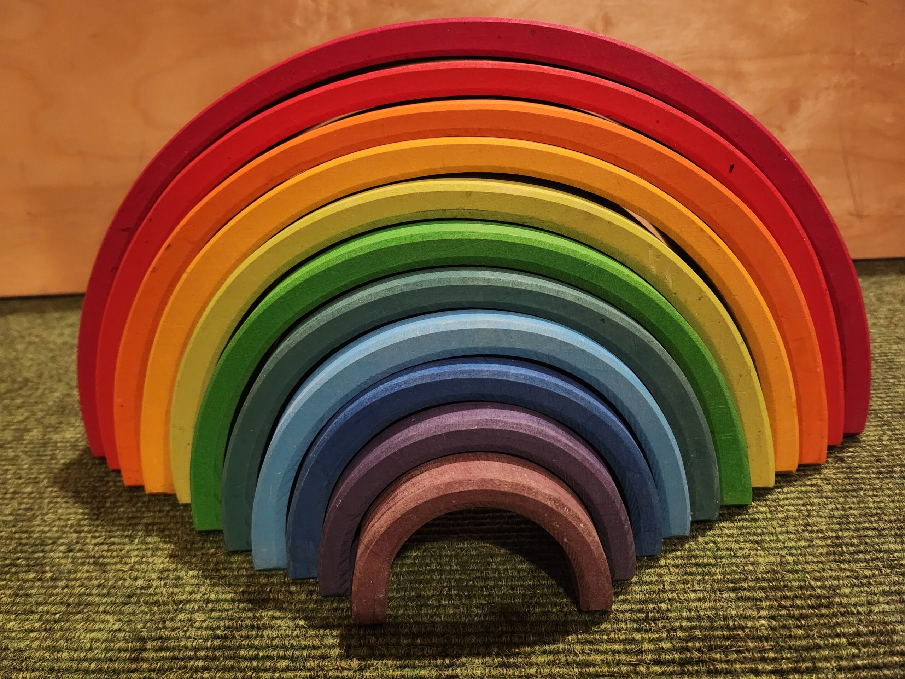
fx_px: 627
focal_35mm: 24
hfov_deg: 71.6
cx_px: 452
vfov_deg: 56.8
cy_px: 340
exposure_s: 1/25
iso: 1000
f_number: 1.8
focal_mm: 5
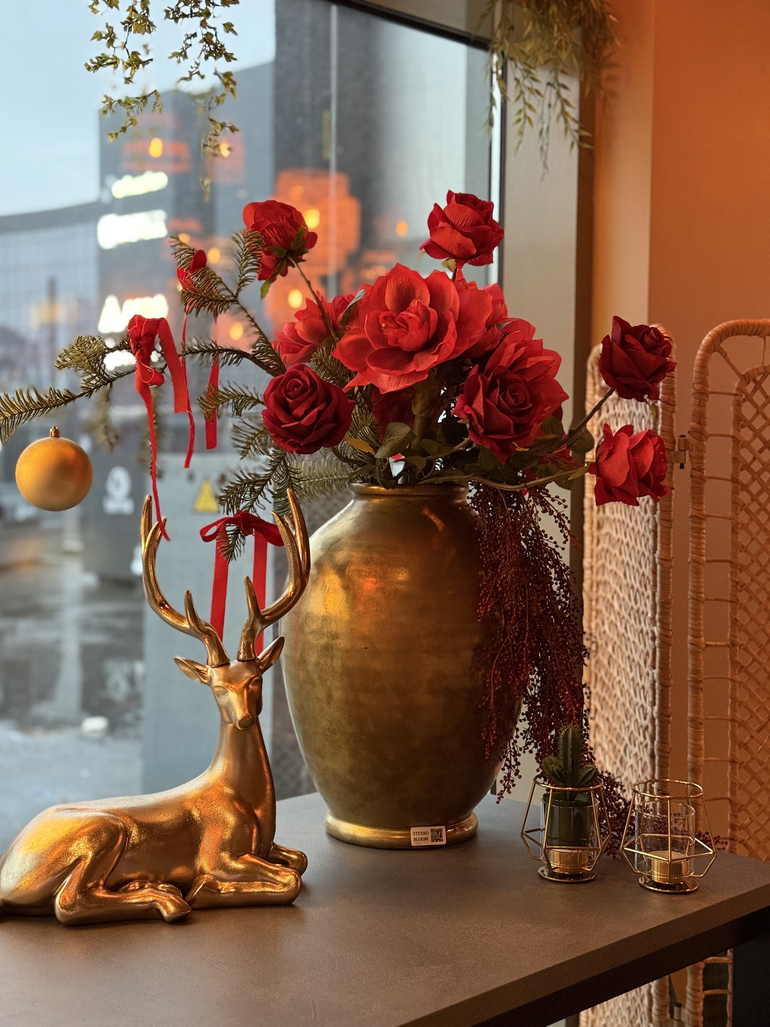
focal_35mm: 48
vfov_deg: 39.7
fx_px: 1424
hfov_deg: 30.3
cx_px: 385
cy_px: 514
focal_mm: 6.76
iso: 320
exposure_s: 1/33
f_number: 1.78
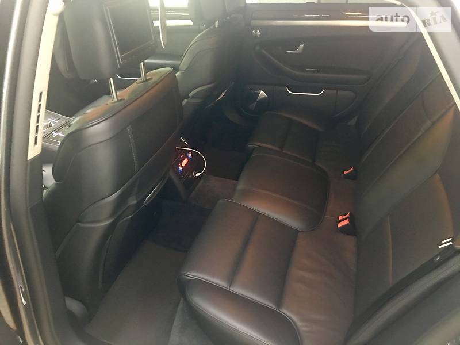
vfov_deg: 48.2
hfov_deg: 61.7
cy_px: 172
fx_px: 385
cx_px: 230
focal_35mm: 29
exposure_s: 1/4
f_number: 2.2
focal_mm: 4.2
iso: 100
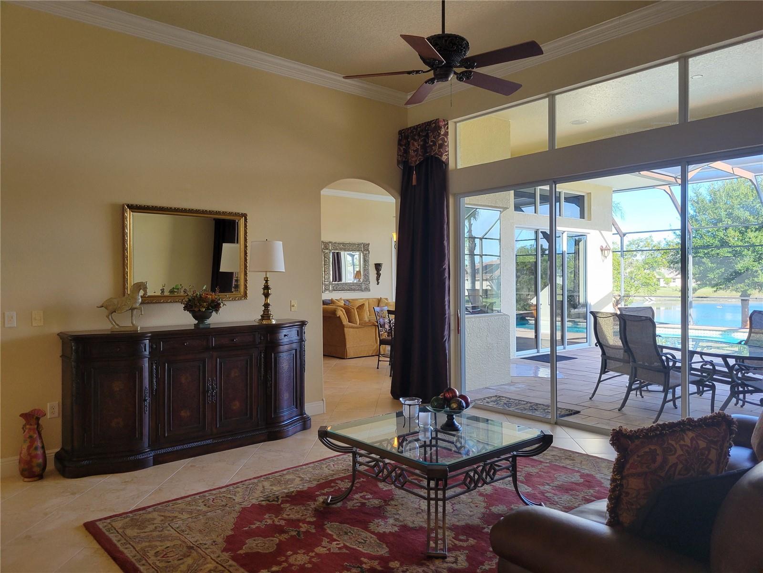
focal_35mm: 26
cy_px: 286
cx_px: 382
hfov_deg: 67.3
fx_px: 573
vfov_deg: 53.1
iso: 250
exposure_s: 1/120
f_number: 1.8
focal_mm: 5.4
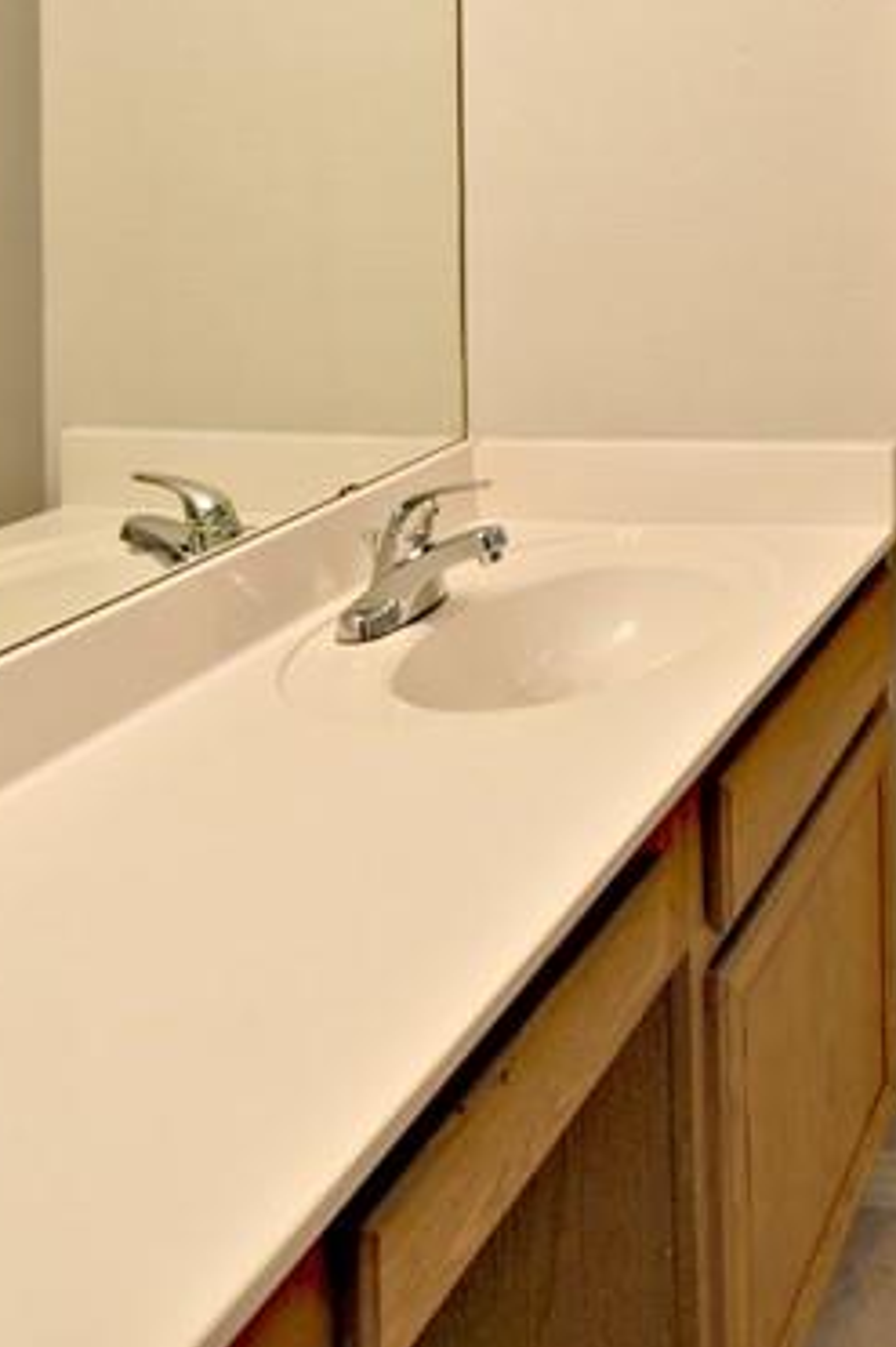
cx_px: 1101
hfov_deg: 28.1
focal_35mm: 41
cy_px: 47
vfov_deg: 42.1
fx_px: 1532
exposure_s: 1/125
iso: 400
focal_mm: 14
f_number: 5.6
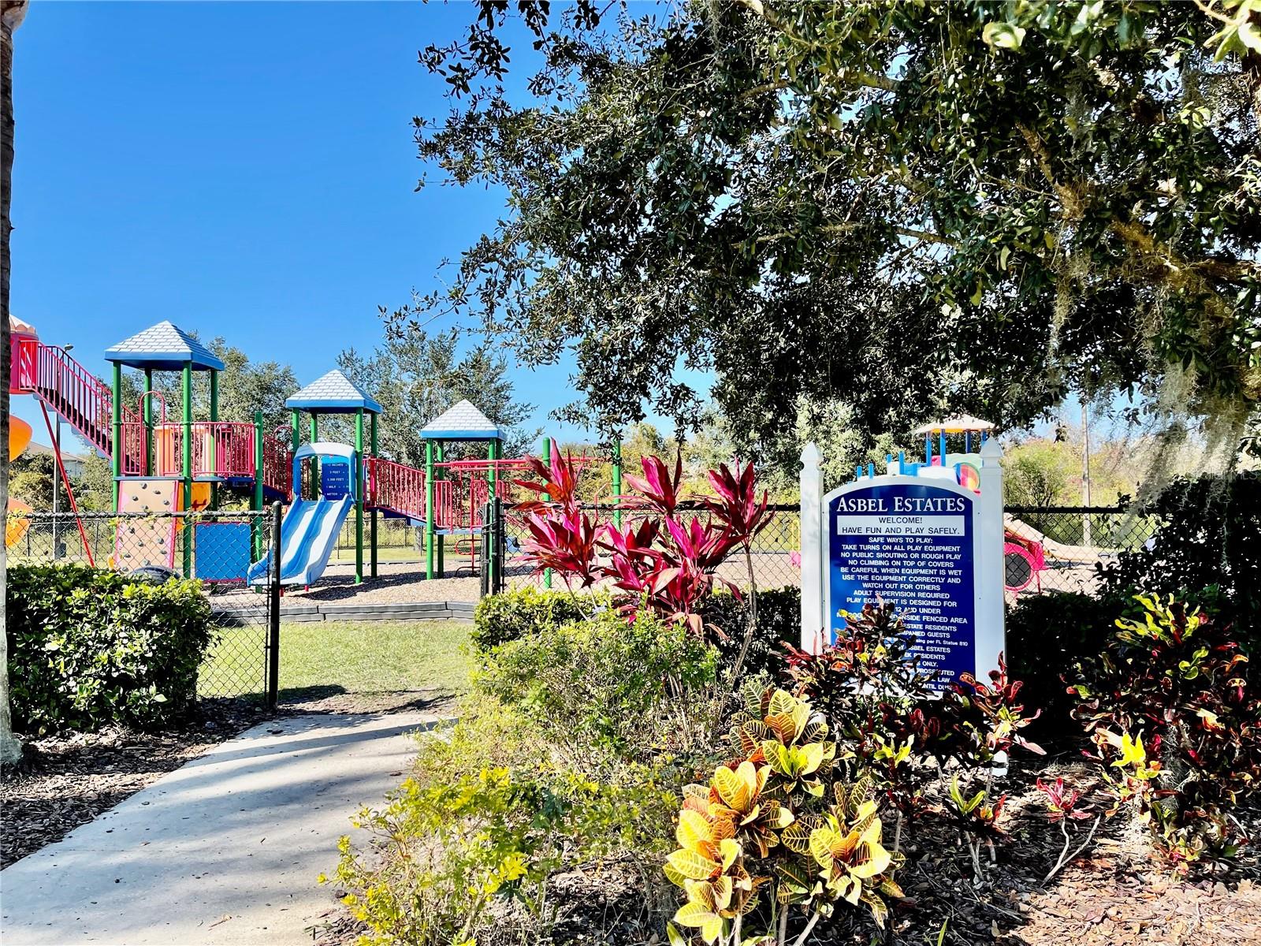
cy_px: 473
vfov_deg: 53.1
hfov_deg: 67.3
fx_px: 947
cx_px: 630
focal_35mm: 26
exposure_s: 1/1715
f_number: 1.6
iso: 32
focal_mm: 5.1
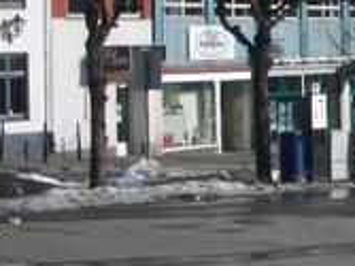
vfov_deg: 10.8
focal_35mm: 134
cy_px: -68
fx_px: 1373
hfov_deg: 13.5
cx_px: 591
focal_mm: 5.8
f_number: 4.3
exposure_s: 1/640
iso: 50
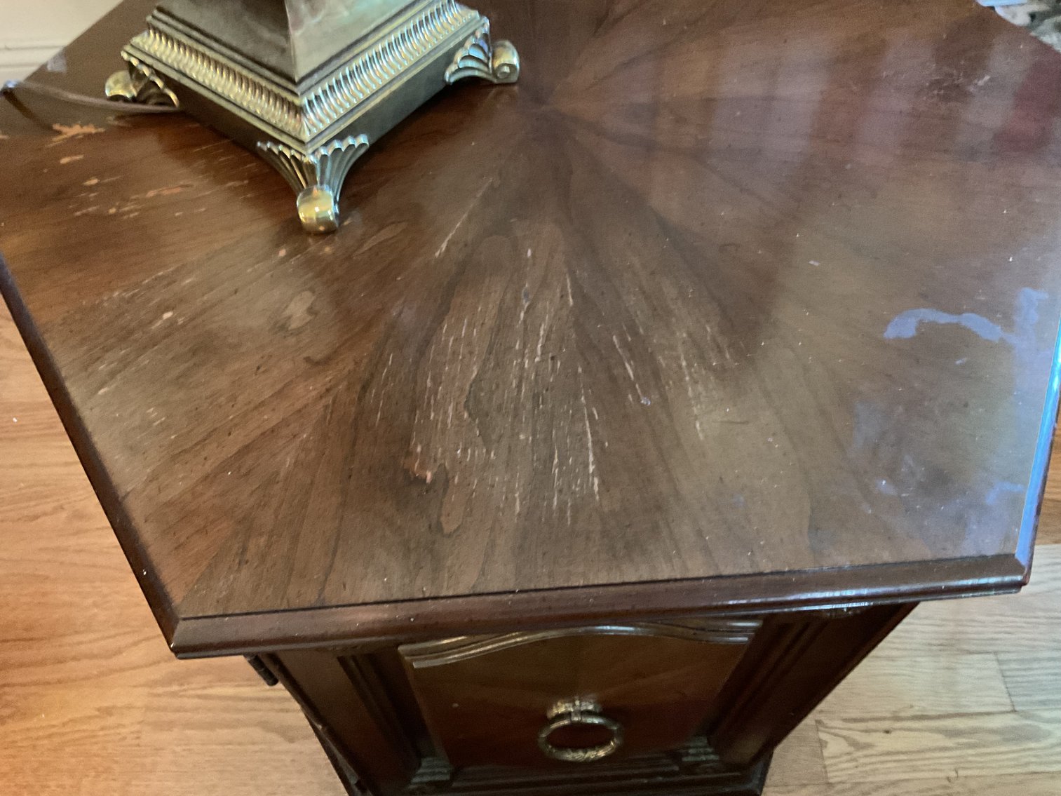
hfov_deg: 61.7
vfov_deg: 48.2
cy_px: 398
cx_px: 530
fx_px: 889
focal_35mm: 29
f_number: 1.8
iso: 500
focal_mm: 3
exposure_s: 1/20
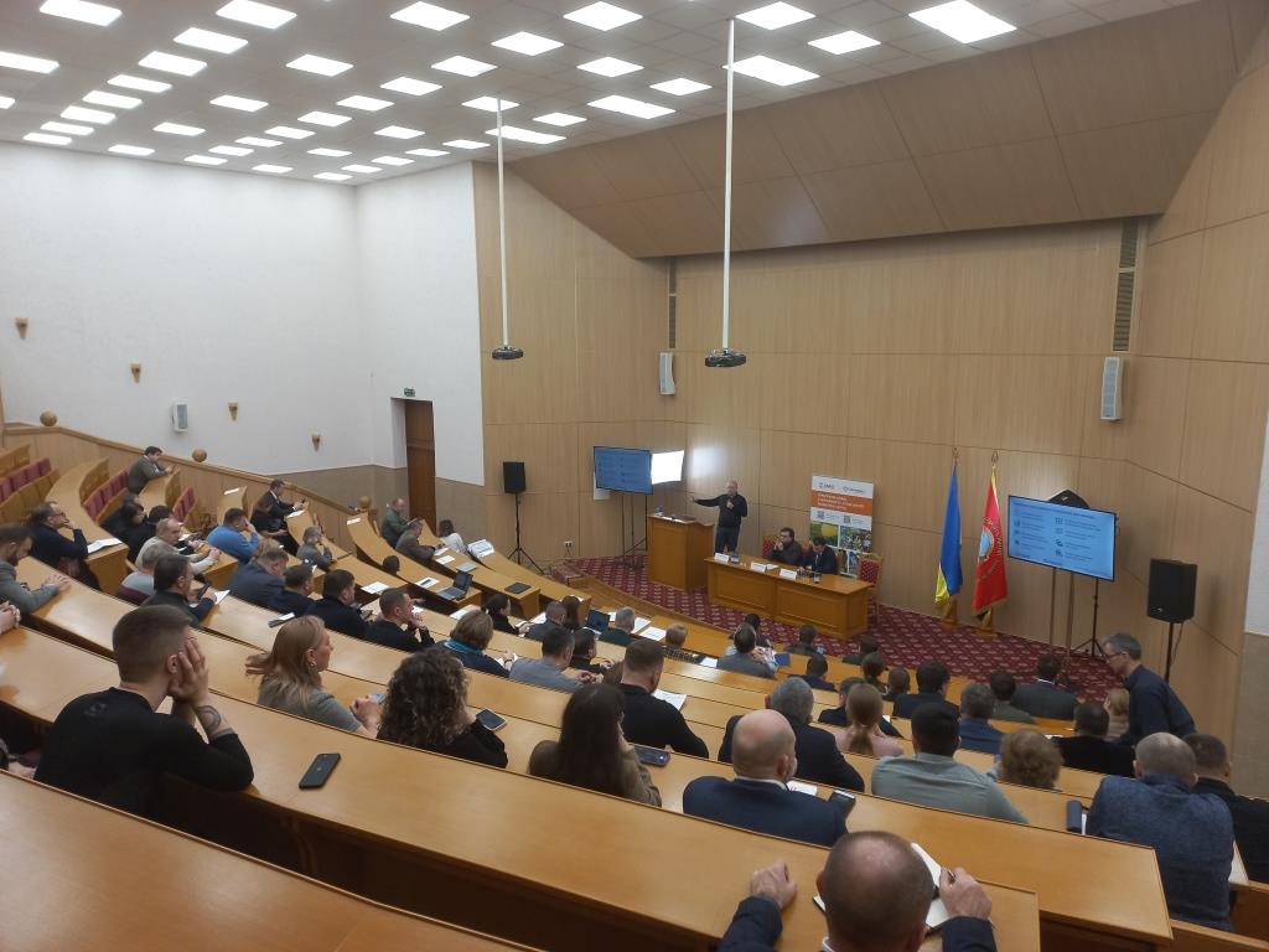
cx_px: 634
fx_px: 916
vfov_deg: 54.9
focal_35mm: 25
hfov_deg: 69.4
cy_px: 476
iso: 80
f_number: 1.8
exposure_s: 1/50
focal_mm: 4.6
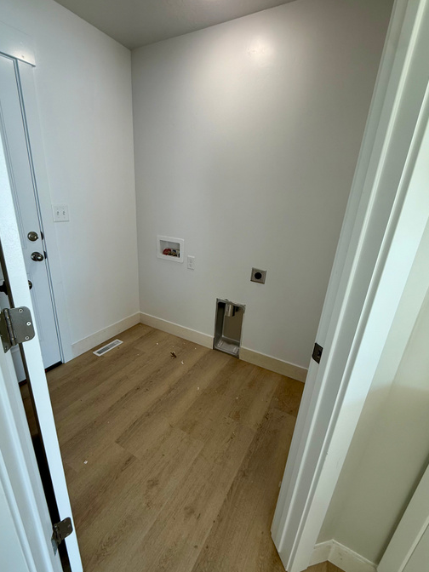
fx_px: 264
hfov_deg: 78.0
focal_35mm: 16
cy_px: 292
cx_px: 197
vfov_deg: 94.5
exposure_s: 1/120
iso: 100
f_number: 2.2
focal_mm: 2.22
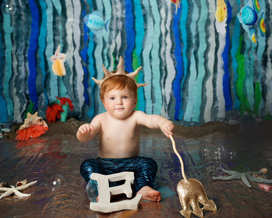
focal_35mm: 57
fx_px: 459
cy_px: 109
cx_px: 137
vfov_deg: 26.7
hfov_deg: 33.0
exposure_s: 1/200
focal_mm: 50
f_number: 4.5
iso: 100
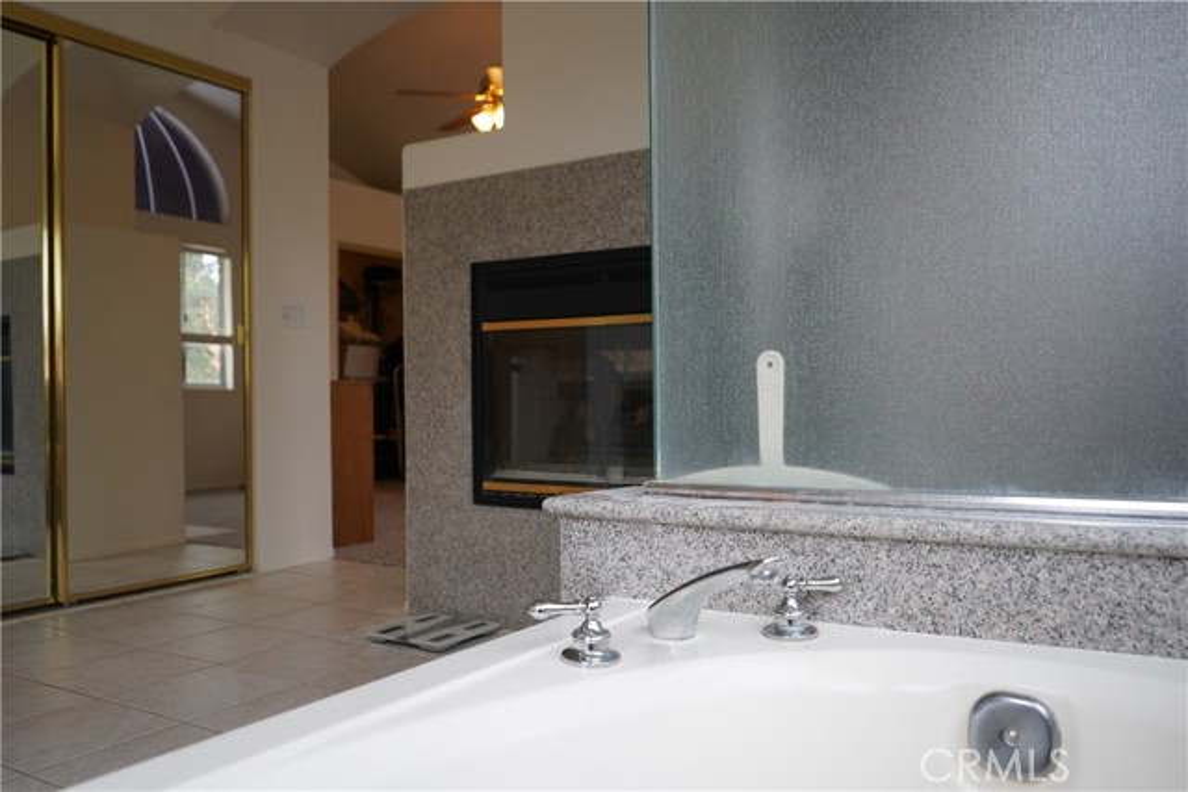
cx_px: 594
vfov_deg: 46.4
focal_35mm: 28
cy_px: 396
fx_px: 924
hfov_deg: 65.5
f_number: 4
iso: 640
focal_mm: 28
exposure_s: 1/160
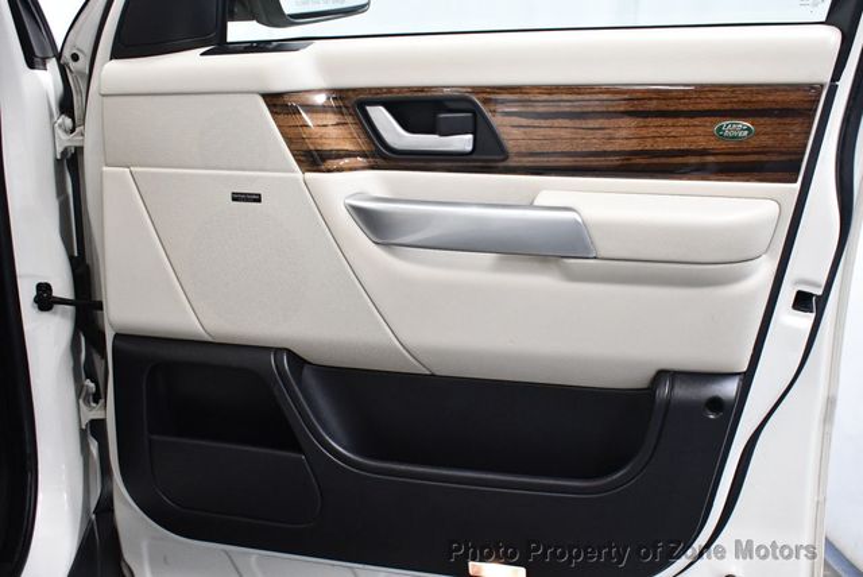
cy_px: 288
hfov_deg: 48.4
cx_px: 432
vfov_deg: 33.5
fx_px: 960
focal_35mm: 40
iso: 2500
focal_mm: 20
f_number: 3.8
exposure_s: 1/125
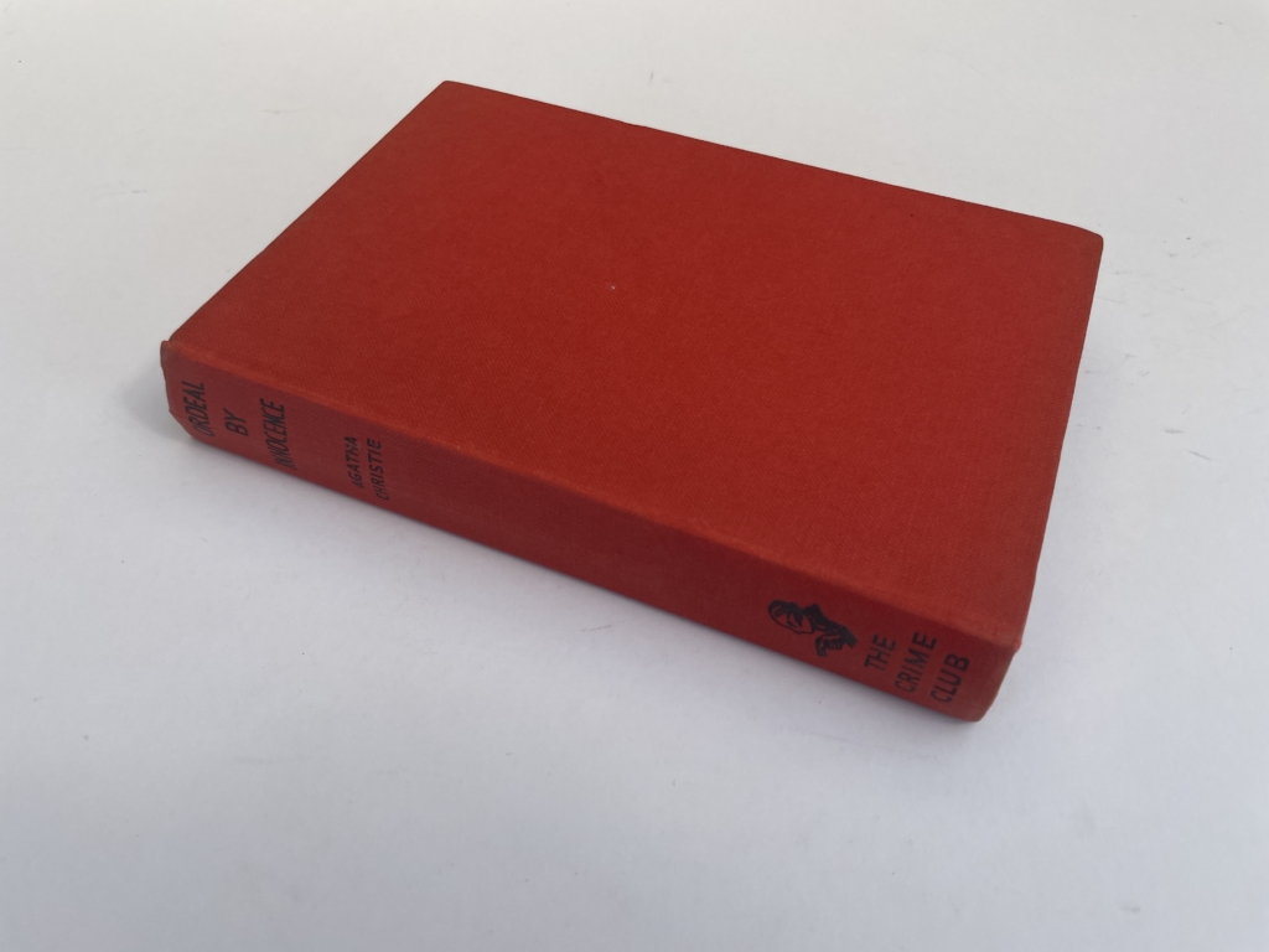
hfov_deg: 67.3
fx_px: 953
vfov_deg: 53.1
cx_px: 634
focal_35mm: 26
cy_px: 476
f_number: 1.6
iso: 32
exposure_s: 1/600
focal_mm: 4.2
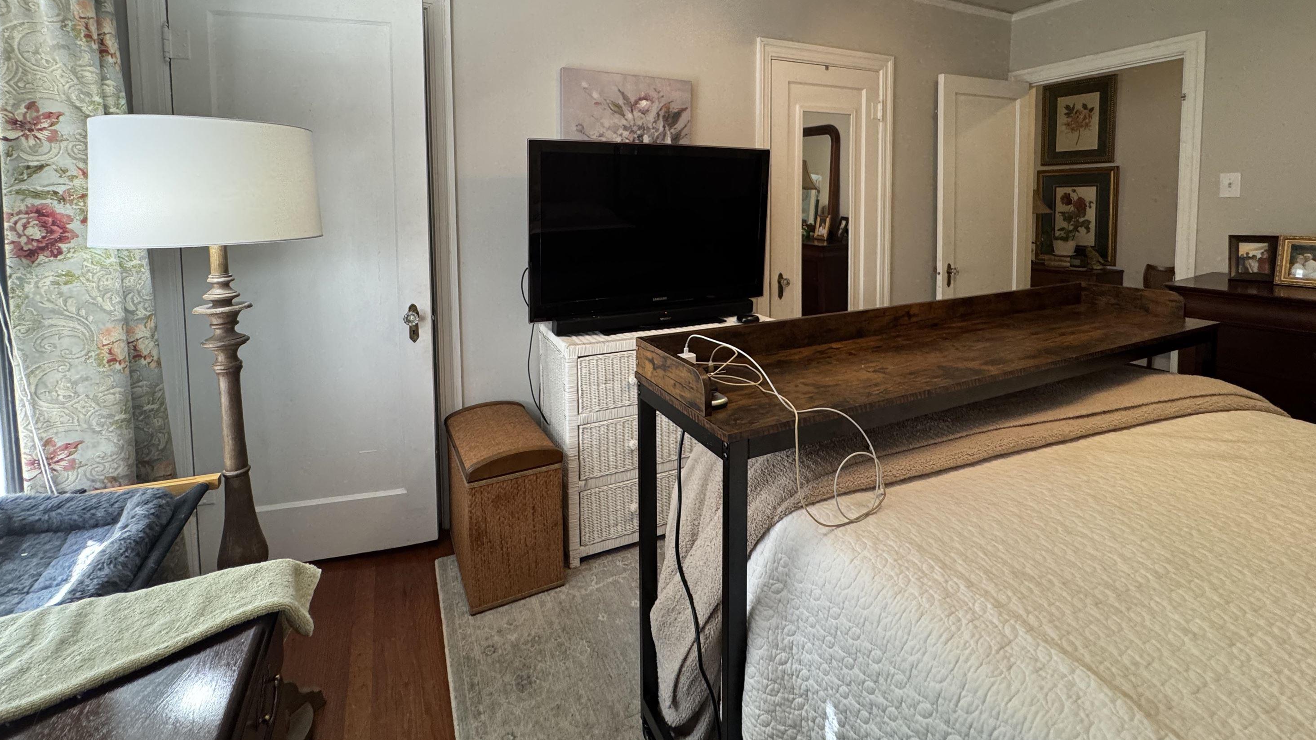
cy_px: 235
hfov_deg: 99.4
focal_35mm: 16
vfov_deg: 65.0
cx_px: 665
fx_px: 558
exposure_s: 1/60
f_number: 2.2
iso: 200
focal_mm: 2.22
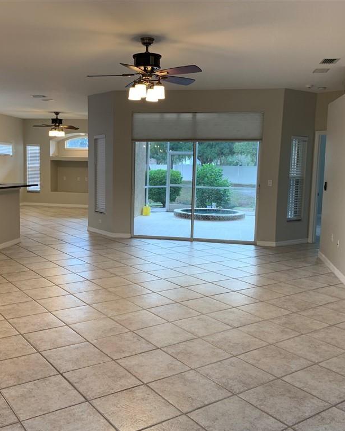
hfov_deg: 43.3
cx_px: 152
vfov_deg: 52.8
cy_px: 216
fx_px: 434
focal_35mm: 34
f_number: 1.8
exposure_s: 1/60
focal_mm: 4.25
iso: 64
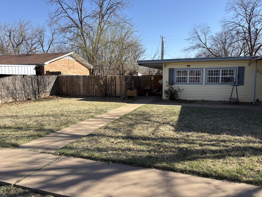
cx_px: 131
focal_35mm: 26
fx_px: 197
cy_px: 98
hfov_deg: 67.3
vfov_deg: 53.1
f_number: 1.6
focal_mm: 5.96
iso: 50
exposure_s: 1/2012
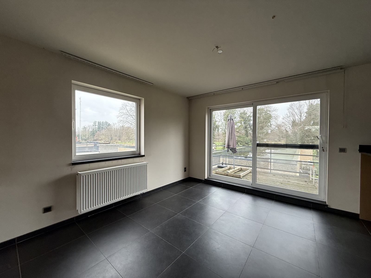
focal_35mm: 14
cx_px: 186
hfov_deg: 102.1
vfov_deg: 85.7
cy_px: 139
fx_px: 150
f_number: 2.2
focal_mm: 2.22
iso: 125
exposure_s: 1/99
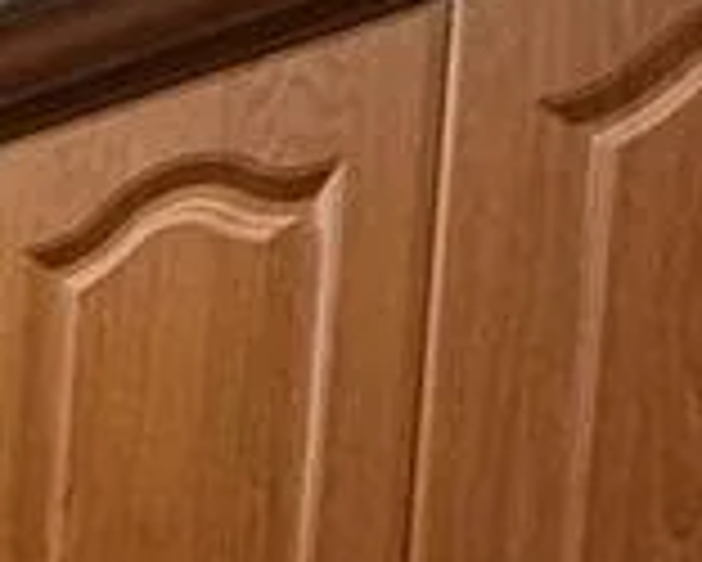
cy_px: 1250
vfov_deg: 12.3
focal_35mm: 105
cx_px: -1179
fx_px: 2183
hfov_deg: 12.4
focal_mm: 2.22
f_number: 2.2
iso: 250
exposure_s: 1/60
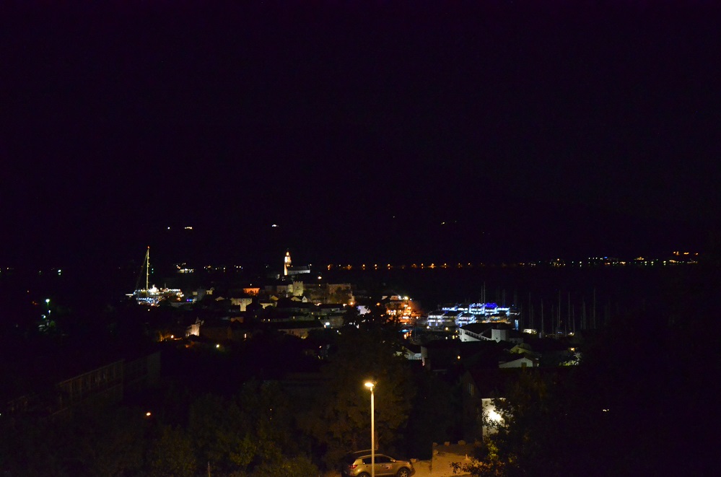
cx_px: 360
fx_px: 659
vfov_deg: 39.8
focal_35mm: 33
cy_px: 238
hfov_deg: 57.3
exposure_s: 1/20
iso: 6400
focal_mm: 22
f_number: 4
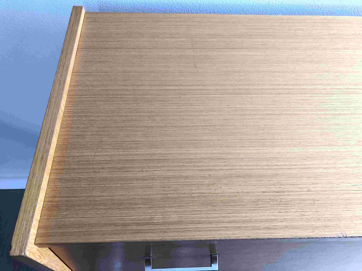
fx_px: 293
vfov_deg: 49.7
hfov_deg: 63.4
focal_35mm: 28
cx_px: 181
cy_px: 136
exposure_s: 1/15
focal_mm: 3.99
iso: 64
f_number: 1.8
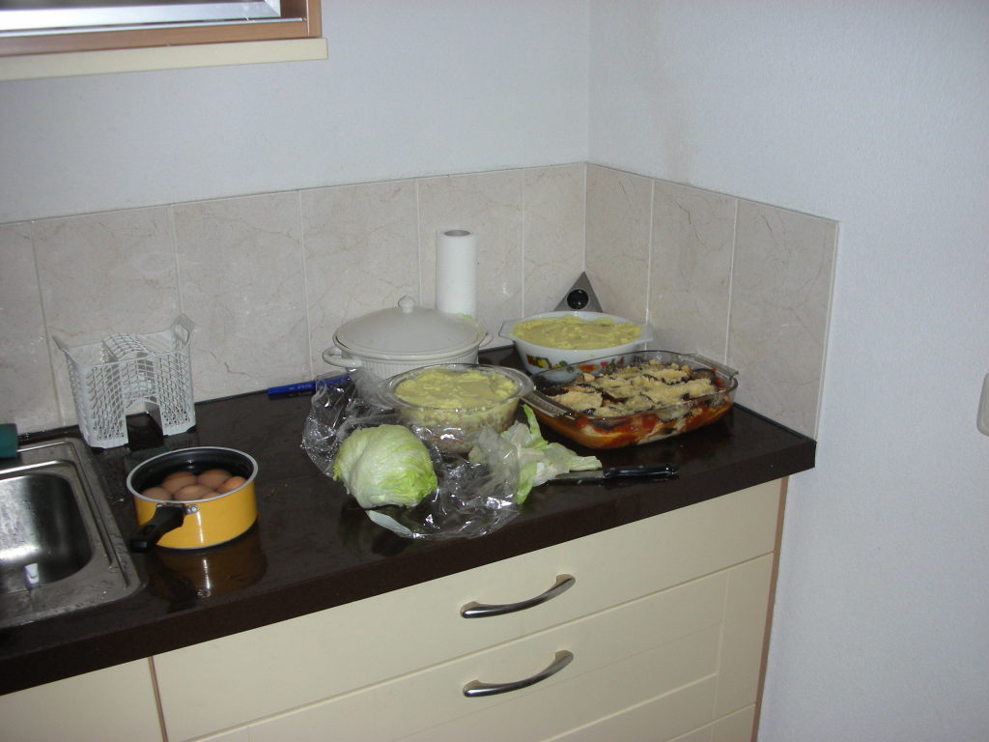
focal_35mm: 35
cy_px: 371
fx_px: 1000
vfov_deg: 40.7
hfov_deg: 52.6
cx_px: 494
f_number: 3
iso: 50
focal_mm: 5.8
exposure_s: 1/60.1
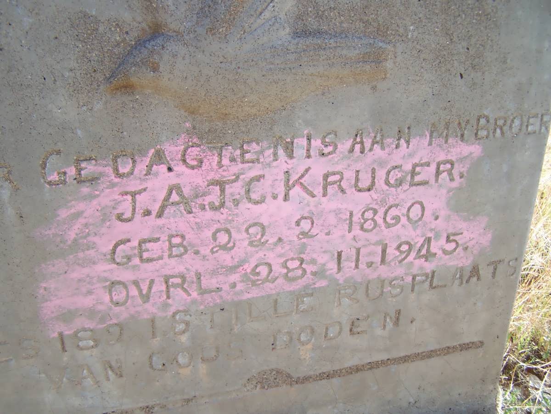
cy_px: 207
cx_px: 276
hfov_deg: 49.0
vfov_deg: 37.7
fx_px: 605
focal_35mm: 38
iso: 80
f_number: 2.8
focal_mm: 6.3
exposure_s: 1/250
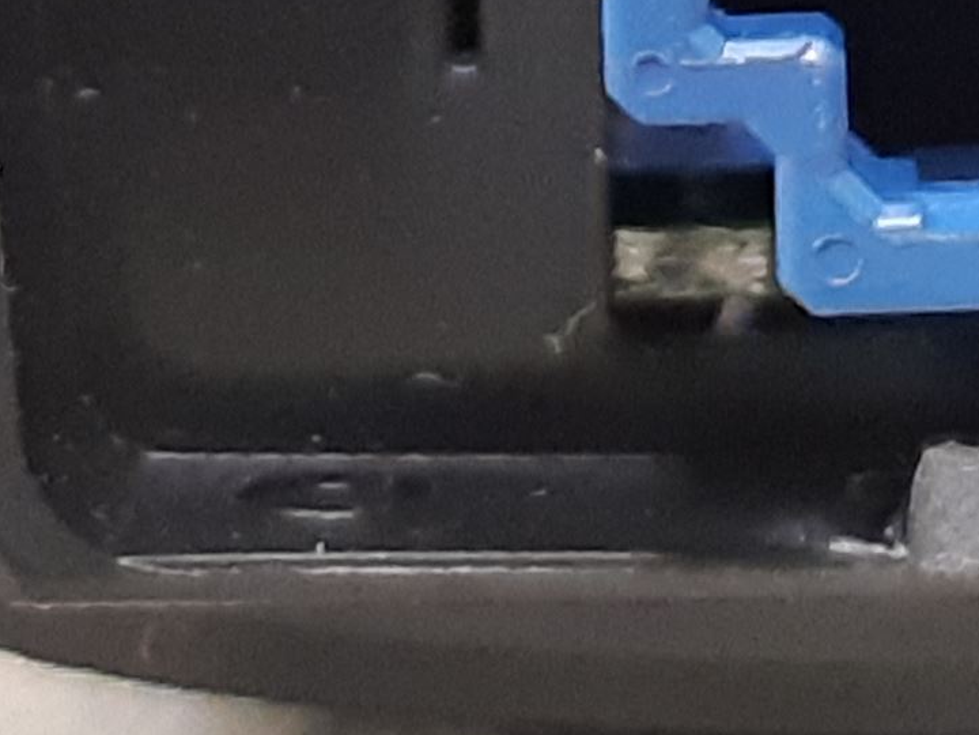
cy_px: 30
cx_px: 934
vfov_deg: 19.4
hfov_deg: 25.3
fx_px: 2093
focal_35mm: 74
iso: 320
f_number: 1.7
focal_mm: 3.93
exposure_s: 1/25
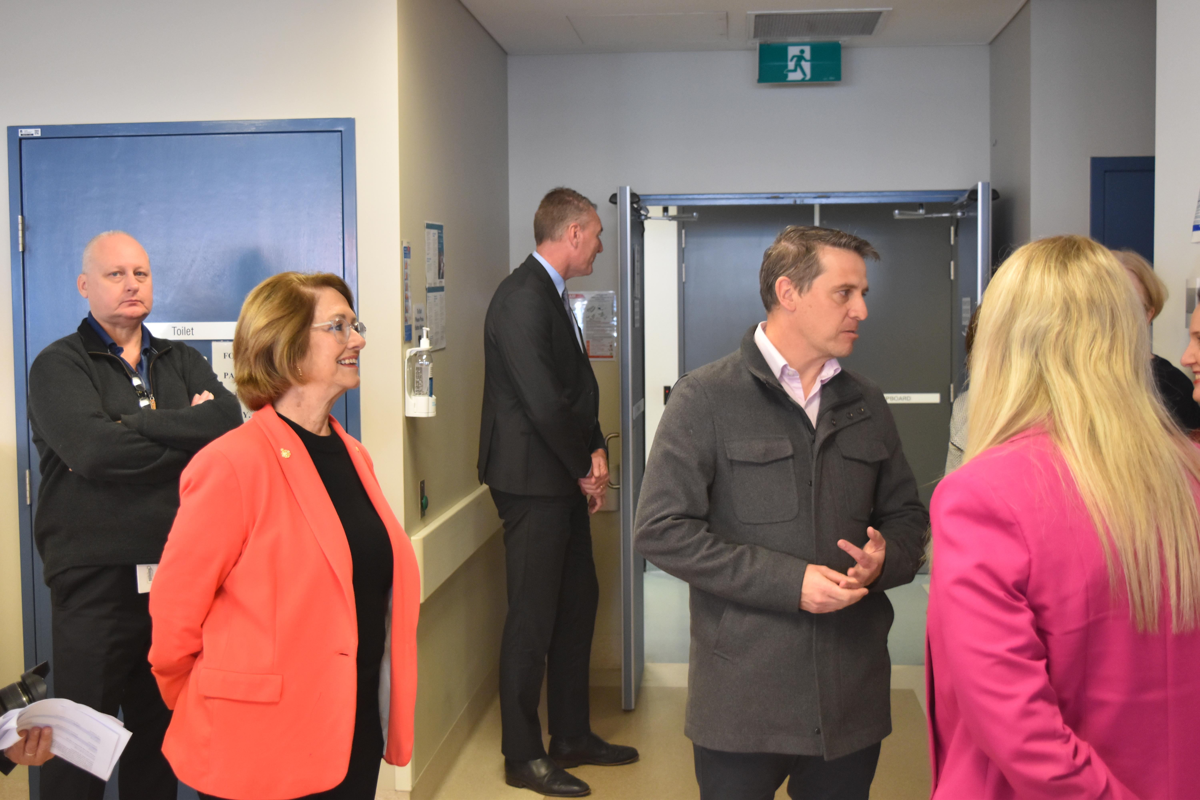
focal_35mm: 44
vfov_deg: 30.8
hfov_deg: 45.0
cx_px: 600
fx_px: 1450
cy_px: 400
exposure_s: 1/60
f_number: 4.2
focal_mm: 29
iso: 1100
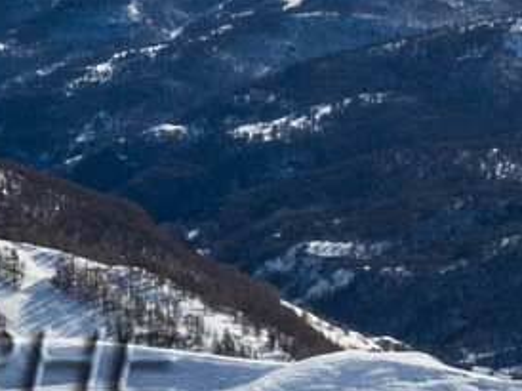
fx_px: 2109
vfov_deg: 10.3
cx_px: -909
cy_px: -143
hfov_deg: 10.8
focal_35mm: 140
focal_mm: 12.3
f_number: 11
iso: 200
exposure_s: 1/640
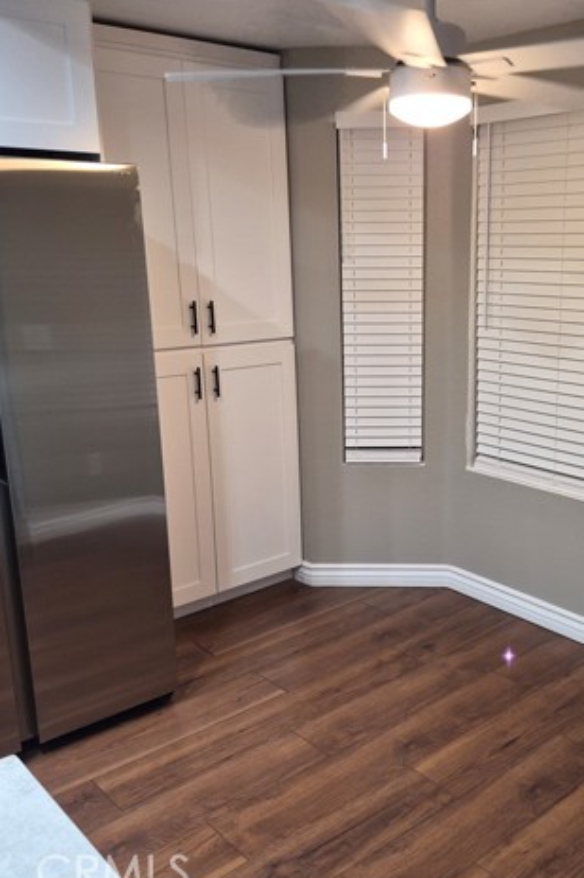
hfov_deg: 39.2
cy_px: 445
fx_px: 804
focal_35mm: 33
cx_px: 418
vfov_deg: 57.2
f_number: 1.8
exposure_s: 1/120
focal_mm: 5.4
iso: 320
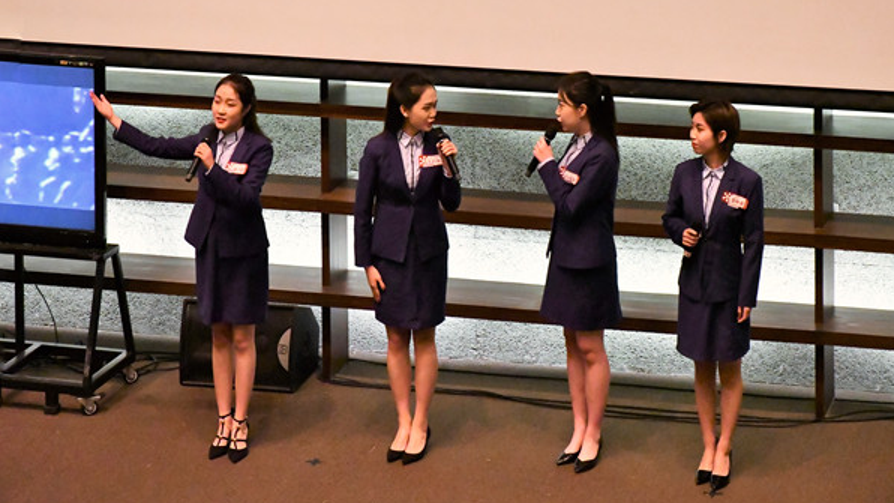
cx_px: 448
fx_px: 3176
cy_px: 210
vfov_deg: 9.0
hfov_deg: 16.0
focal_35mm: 134
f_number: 7.1
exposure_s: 1/200
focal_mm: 85
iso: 10000
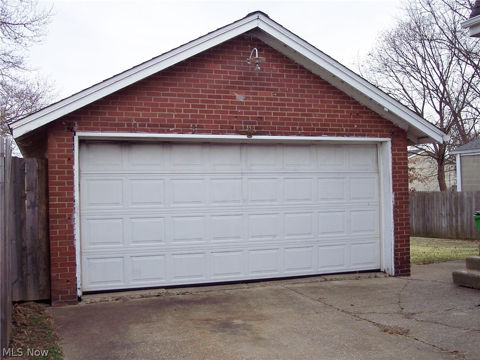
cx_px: 240
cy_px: 180
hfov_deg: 47.9
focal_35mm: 39
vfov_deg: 36.8
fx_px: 541
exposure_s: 1/500
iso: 100
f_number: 3.4
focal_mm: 8
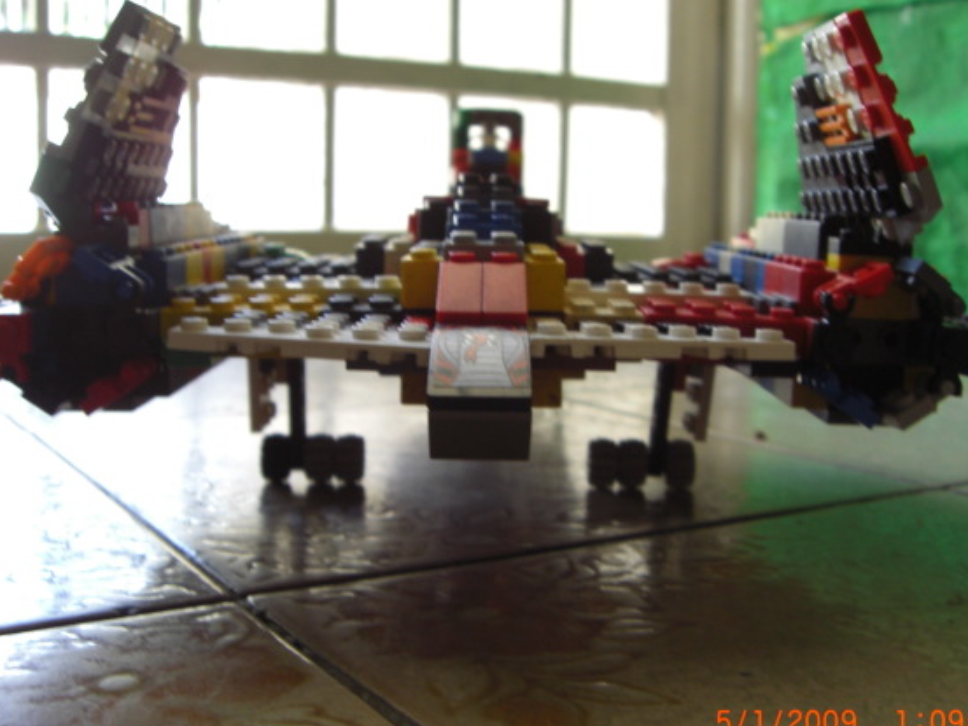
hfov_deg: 42.9
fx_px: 1231
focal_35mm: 44
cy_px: 388
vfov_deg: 32.9
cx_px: 508
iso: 100
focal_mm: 6.2
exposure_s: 1/50
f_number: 2.7
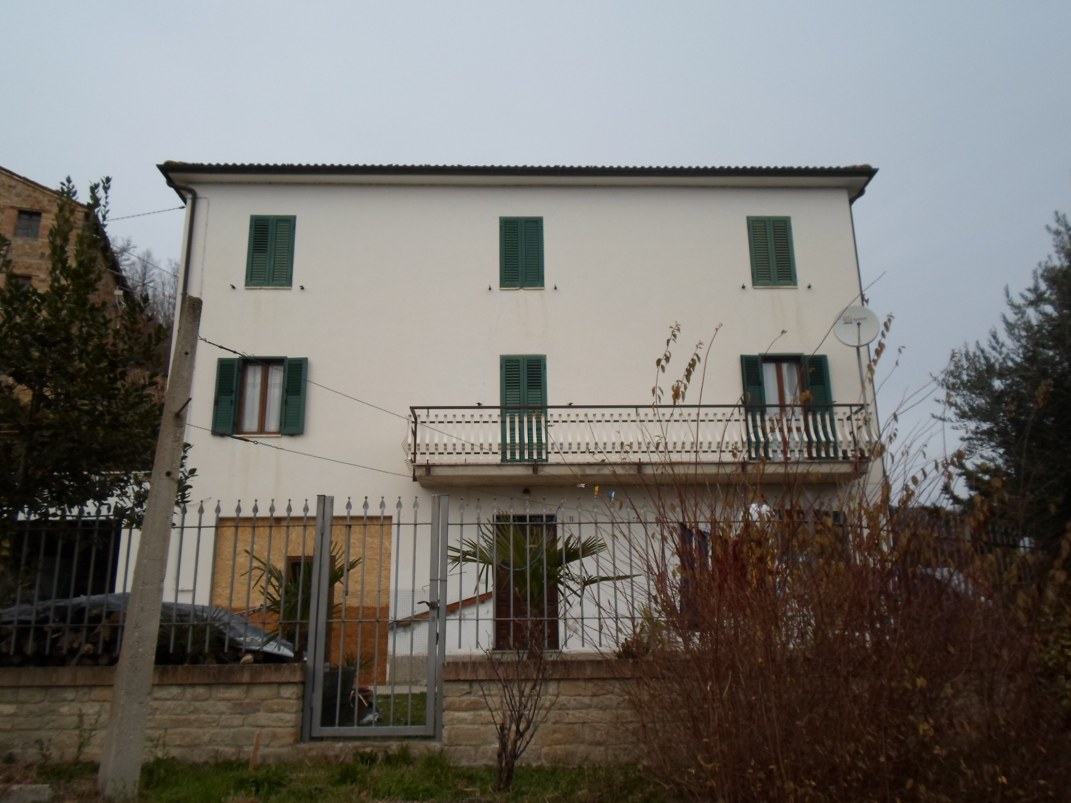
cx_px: 536
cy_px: 402
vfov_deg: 51.4
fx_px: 835
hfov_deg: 65.3
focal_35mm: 27
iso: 80
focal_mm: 4.9
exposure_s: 1/500
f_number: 2.6
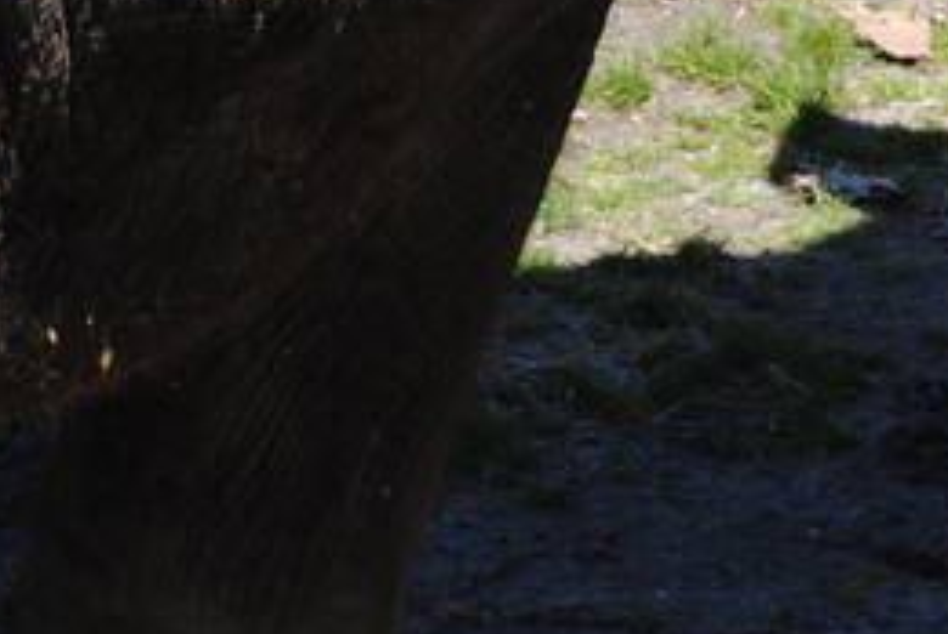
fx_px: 15846
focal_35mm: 601
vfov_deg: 2.3
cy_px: -727
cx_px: 536
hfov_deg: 3.4
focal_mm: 65
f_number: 5.6
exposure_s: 1/500
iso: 140
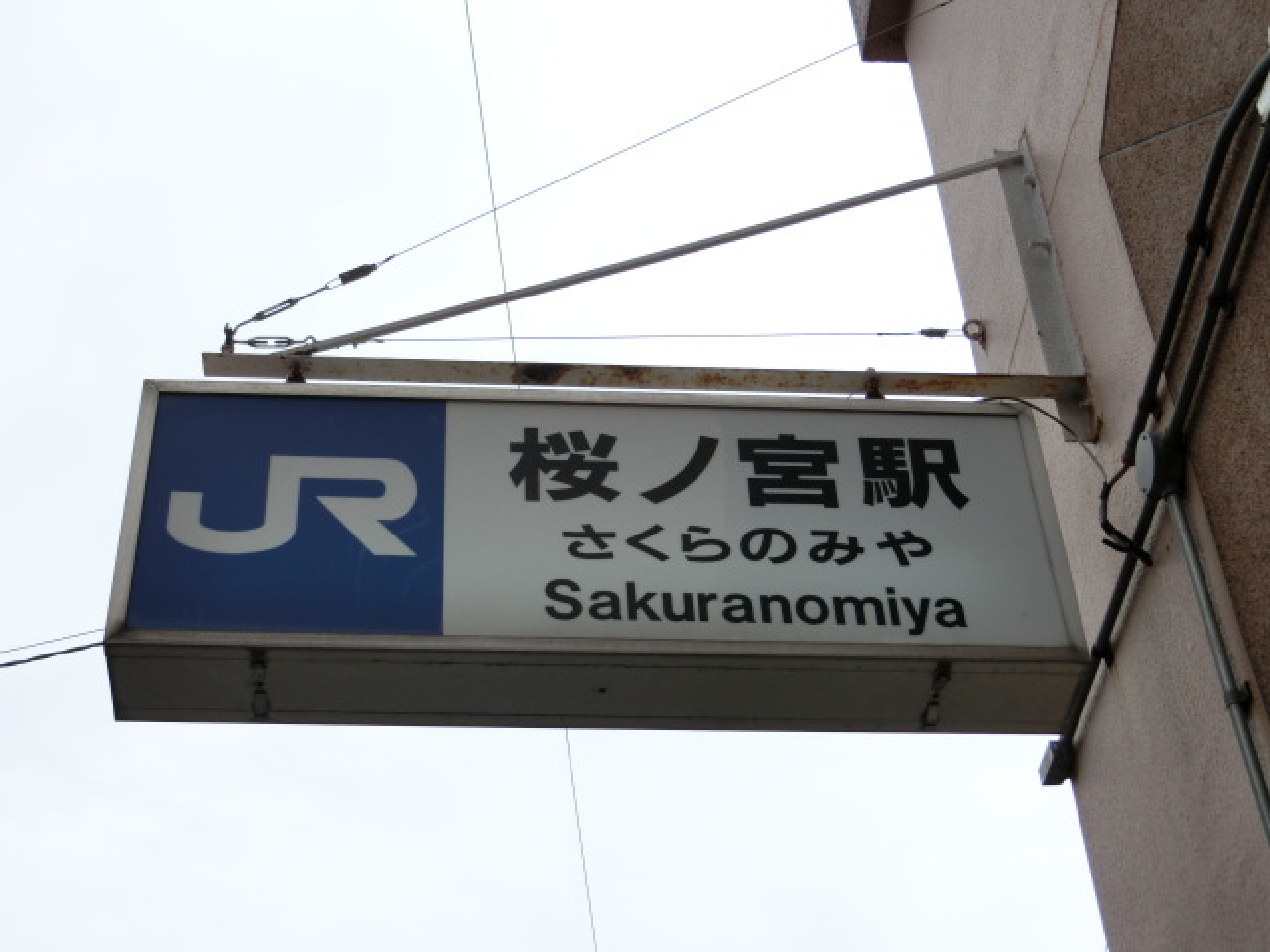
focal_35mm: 60
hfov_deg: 32.2
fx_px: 2201
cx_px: 635
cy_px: 476
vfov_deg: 24.4
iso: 80
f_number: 5
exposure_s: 1/640
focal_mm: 10.7
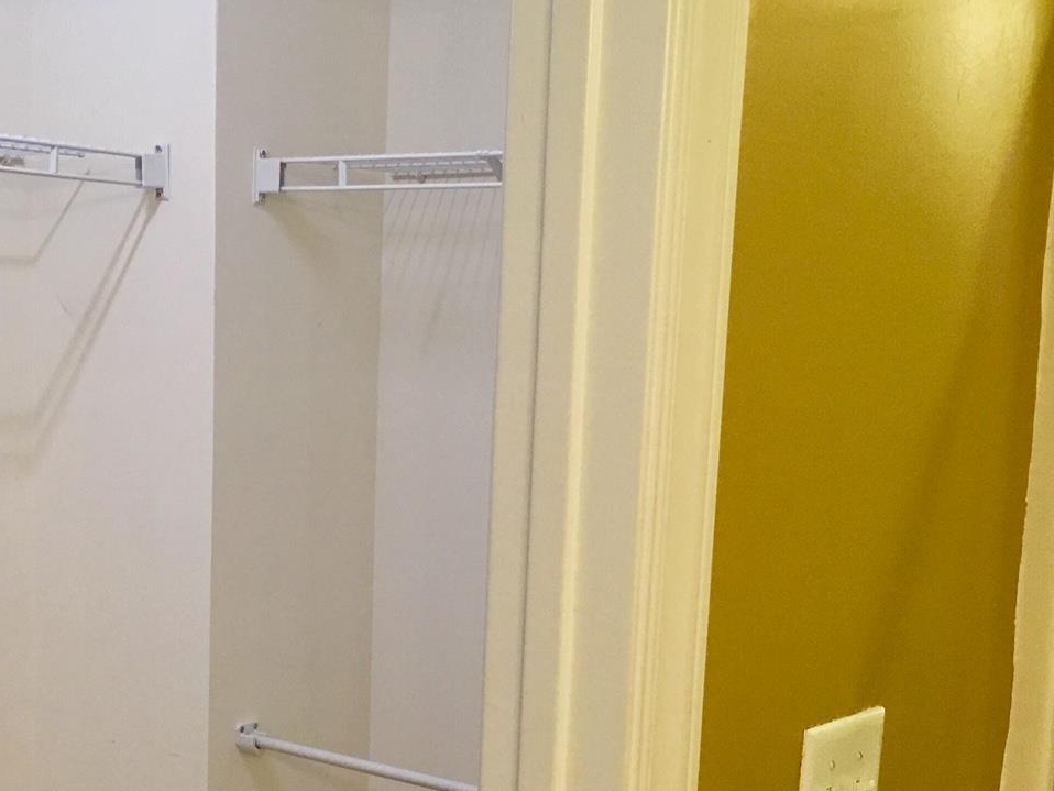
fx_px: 1858
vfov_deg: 23.7
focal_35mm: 61
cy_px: 623
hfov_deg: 31.6
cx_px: 411
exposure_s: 1/15
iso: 64
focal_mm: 4.15
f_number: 2.2
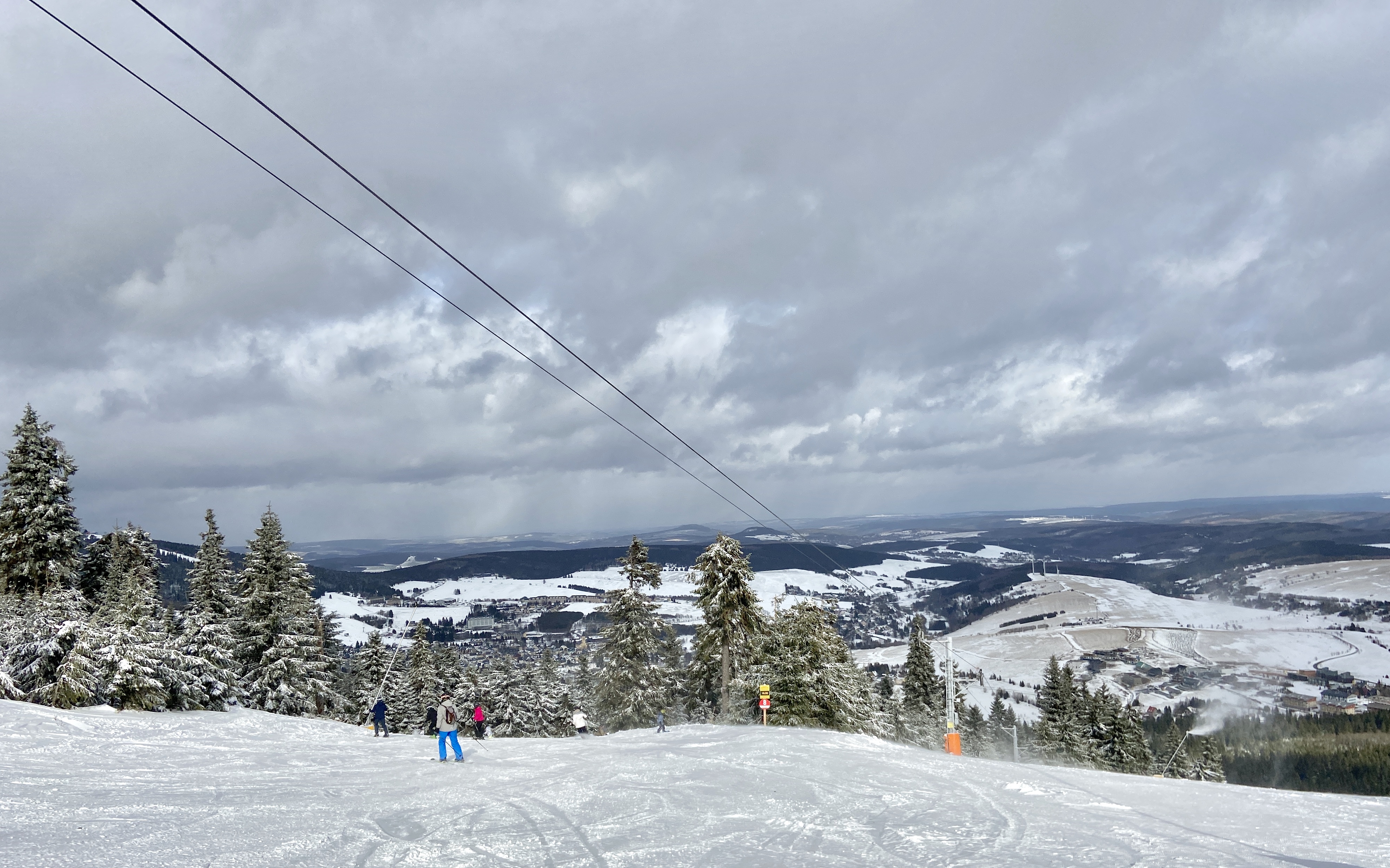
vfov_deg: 44.4
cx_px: 704
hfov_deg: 66.5
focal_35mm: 28
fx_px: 1061
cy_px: 509
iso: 32
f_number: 1.8
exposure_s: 1/6452
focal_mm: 4.25
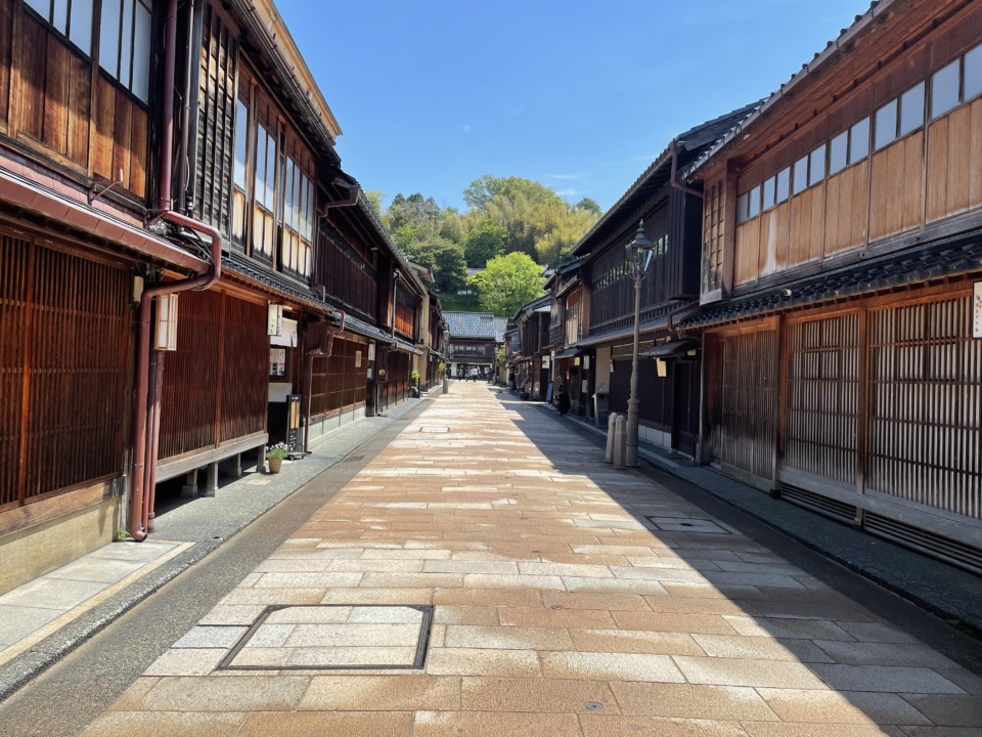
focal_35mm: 26
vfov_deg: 53.1
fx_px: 738
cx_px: 491
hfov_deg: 67.3
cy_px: 368
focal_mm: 4.2
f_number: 1.6
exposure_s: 1/2817
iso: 32
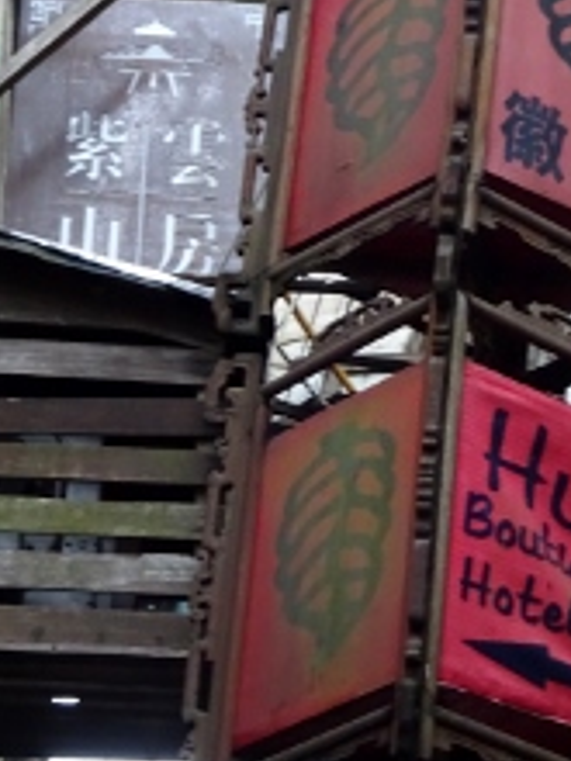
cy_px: 218
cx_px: 491
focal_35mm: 182
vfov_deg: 10.8
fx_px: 4003
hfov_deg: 8.1
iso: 640
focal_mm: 17.01
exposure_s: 1/100
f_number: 5
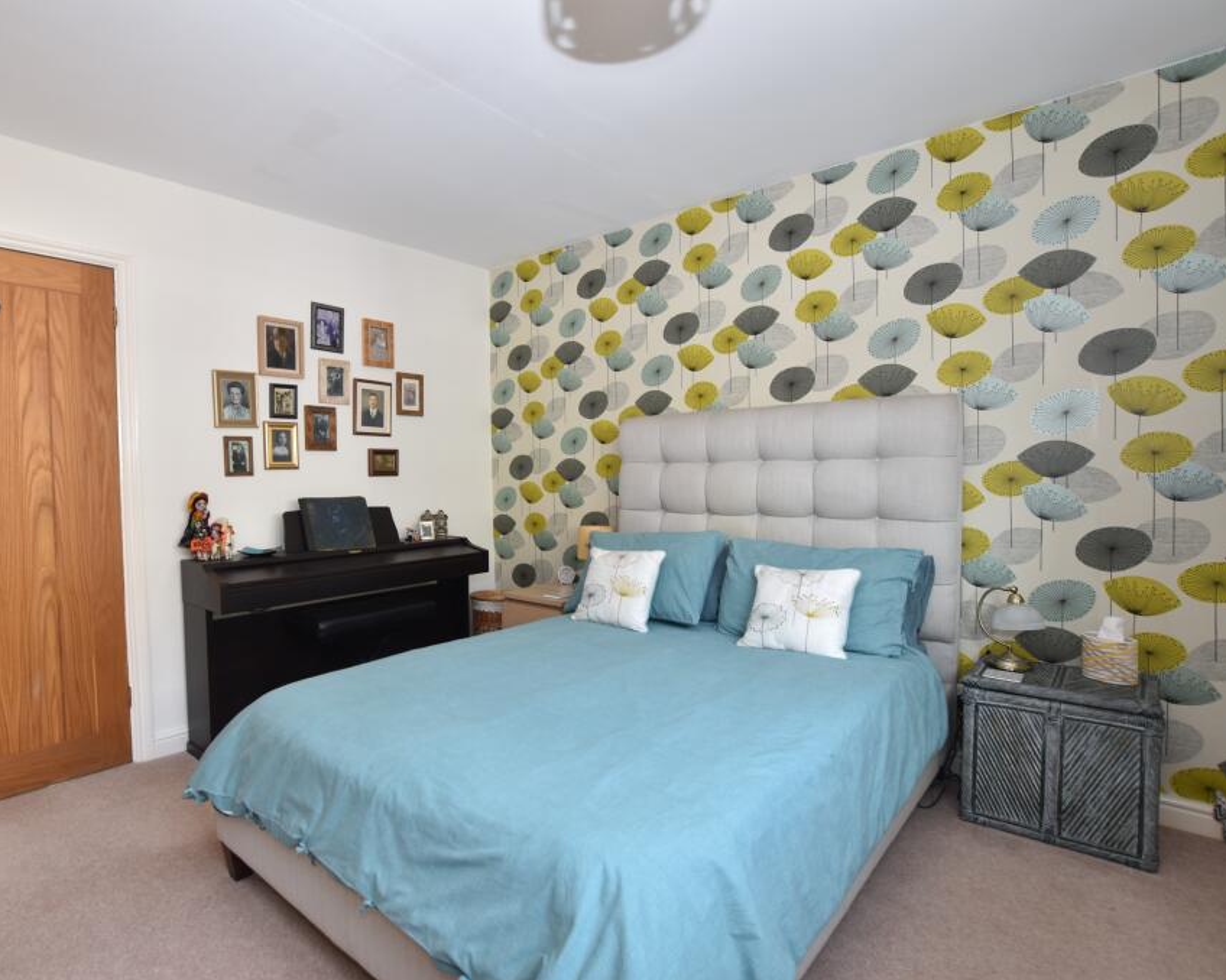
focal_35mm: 17
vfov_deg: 77.0
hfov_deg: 89.1
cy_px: 492
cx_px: 529
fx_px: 617
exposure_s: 1/8
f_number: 5
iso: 100
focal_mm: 10
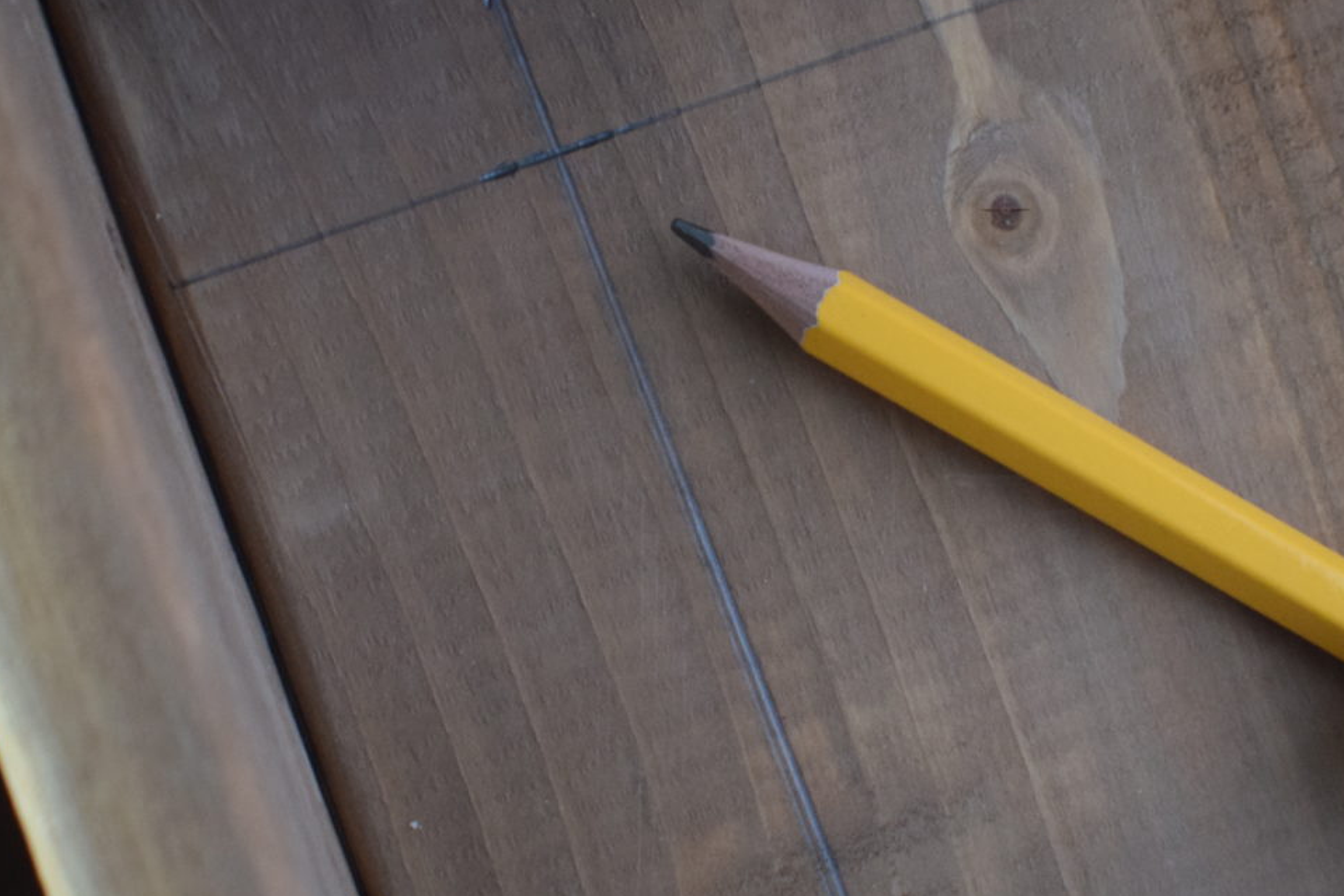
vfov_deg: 12.6
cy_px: 458
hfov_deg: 18.7
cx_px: 817
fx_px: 4070
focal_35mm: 109
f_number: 4.5
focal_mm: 34
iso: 1400
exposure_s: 1/60
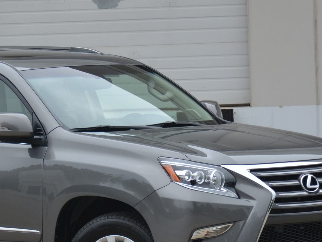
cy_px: 153
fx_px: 2828
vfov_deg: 4.9
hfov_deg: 6.5
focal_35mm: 304
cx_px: 51
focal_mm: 95
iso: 400
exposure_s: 1/1250
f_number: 5.3
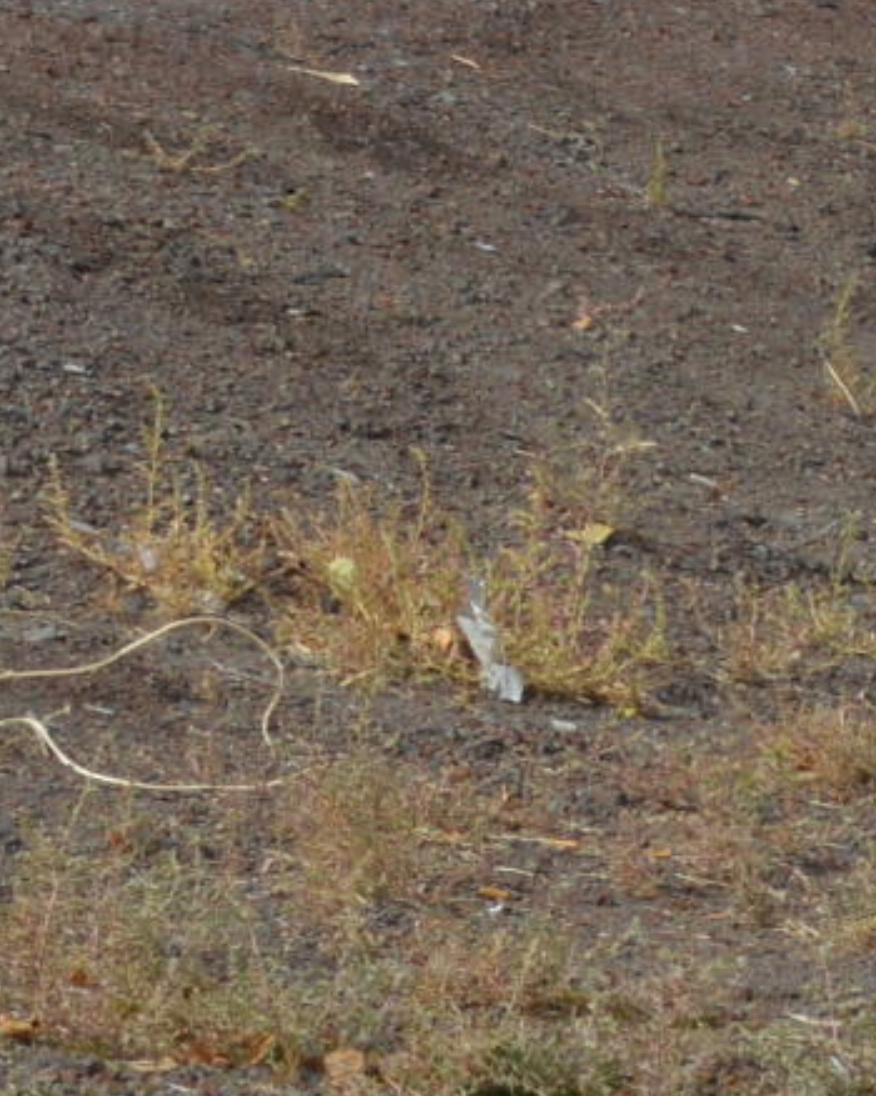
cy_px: -1164
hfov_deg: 3.7
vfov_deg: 4.7
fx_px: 13134
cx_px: 2303
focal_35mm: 405
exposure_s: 1/250
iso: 100
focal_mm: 42
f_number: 8
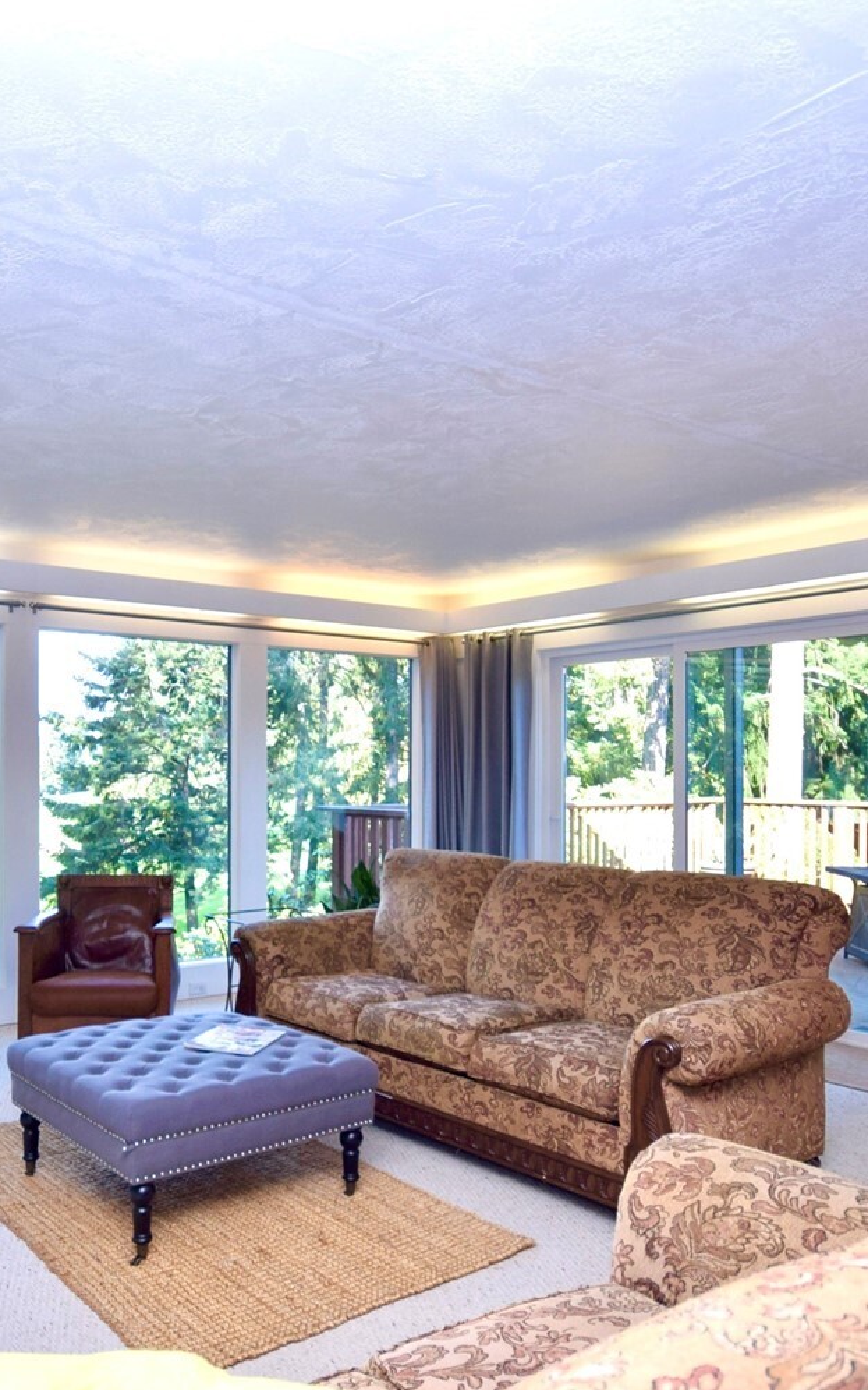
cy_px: 756
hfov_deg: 46.8
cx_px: 287
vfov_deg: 70.3
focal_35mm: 26
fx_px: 984
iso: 400
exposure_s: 1/100
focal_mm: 10
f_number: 5
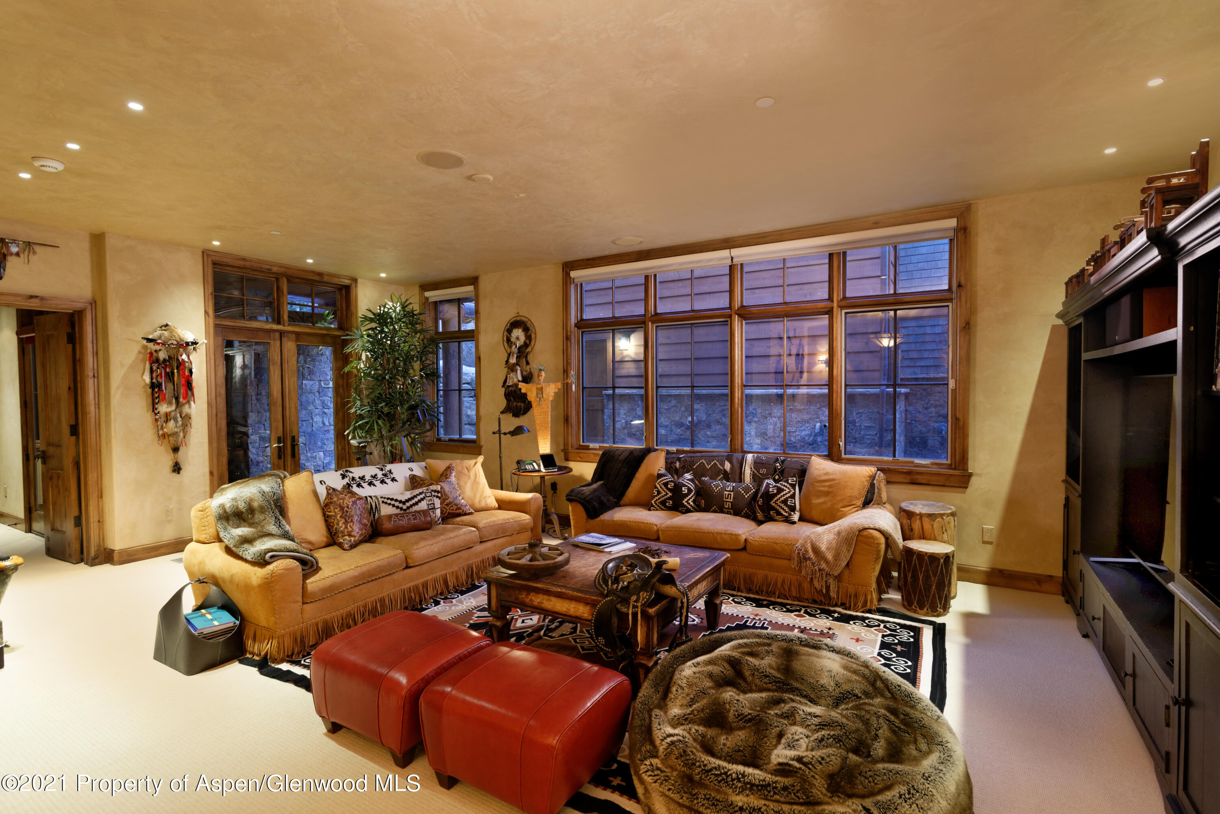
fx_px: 576
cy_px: 407
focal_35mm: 17
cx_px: 610
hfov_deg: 93.3
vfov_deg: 70.5
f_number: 6.3
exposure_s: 1/1.6
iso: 400
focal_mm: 17
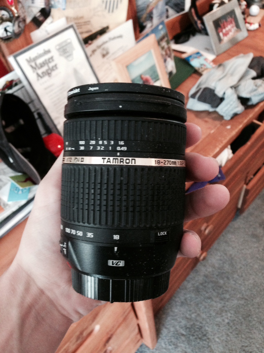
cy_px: 176
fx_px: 336
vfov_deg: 55.4
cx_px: 132
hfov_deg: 42.9
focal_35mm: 33
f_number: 2.4
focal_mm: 4.12
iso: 400
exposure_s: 1/15
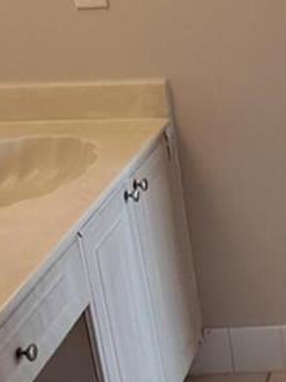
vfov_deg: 23.3
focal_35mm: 84
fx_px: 927
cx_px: 454
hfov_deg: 15.8
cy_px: 168
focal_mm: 1.64
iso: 100
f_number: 2.2
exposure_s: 1/40
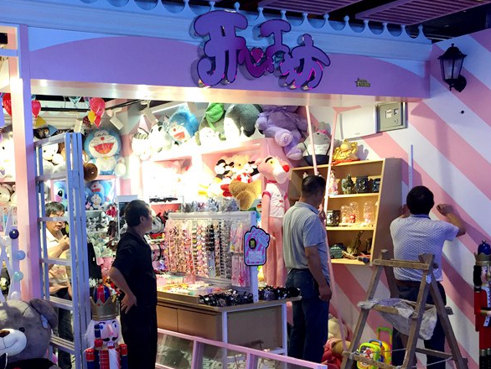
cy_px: 250
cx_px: 105
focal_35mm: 46
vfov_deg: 31.3
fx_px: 653
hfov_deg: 39.7
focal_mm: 4.15
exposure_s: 1/33
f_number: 2.2
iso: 32
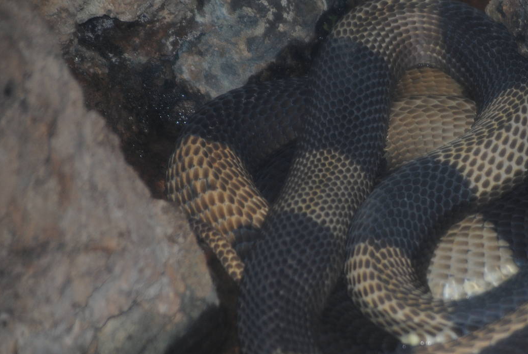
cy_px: 145
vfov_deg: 5.7
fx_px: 3551
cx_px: 386
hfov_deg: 8.5
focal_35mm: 242
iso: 200
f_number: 4.5
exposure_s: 1/60
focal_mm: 105
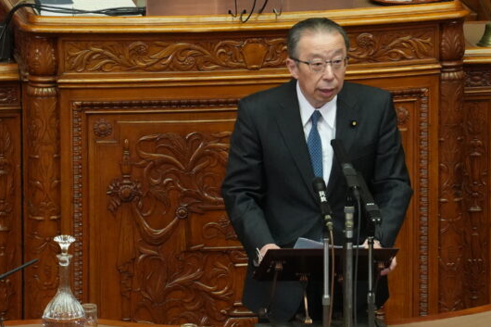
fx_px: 5931
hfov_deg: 4.7
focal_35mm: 435
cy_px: 161
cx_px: 329
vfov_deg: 3.2
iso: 8000
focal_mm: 200
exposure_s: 1/100
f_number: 5.6
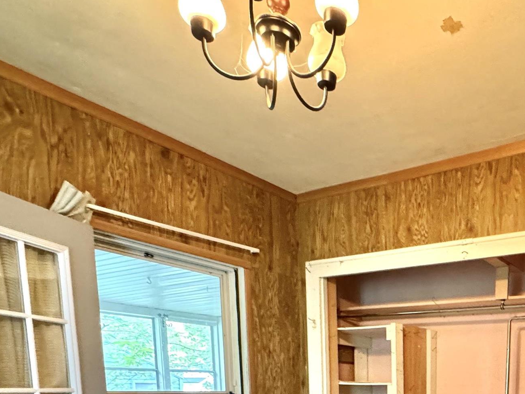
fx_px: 500
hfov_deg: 50.6
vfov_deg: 35.3
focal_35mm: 33
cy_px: 455
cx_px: 447
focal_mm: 2.22
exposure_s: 1/40
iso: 1000
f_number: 2.2
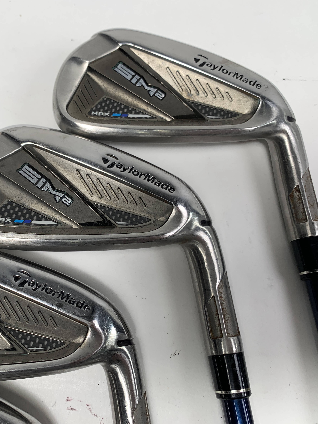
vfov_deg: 52.6
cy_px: 211
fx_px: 429
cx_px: 72
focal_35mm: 35
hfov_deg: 39.4
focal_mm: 4.25
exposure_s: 1/239
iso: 25
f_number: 1.8
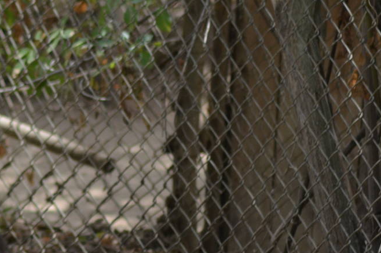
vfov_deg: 1.7
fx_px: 8482
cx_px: -68
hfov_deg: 2.6
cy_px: 247
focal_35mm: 803
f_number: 4.8
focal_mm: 220
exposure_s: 1/1000
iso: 720
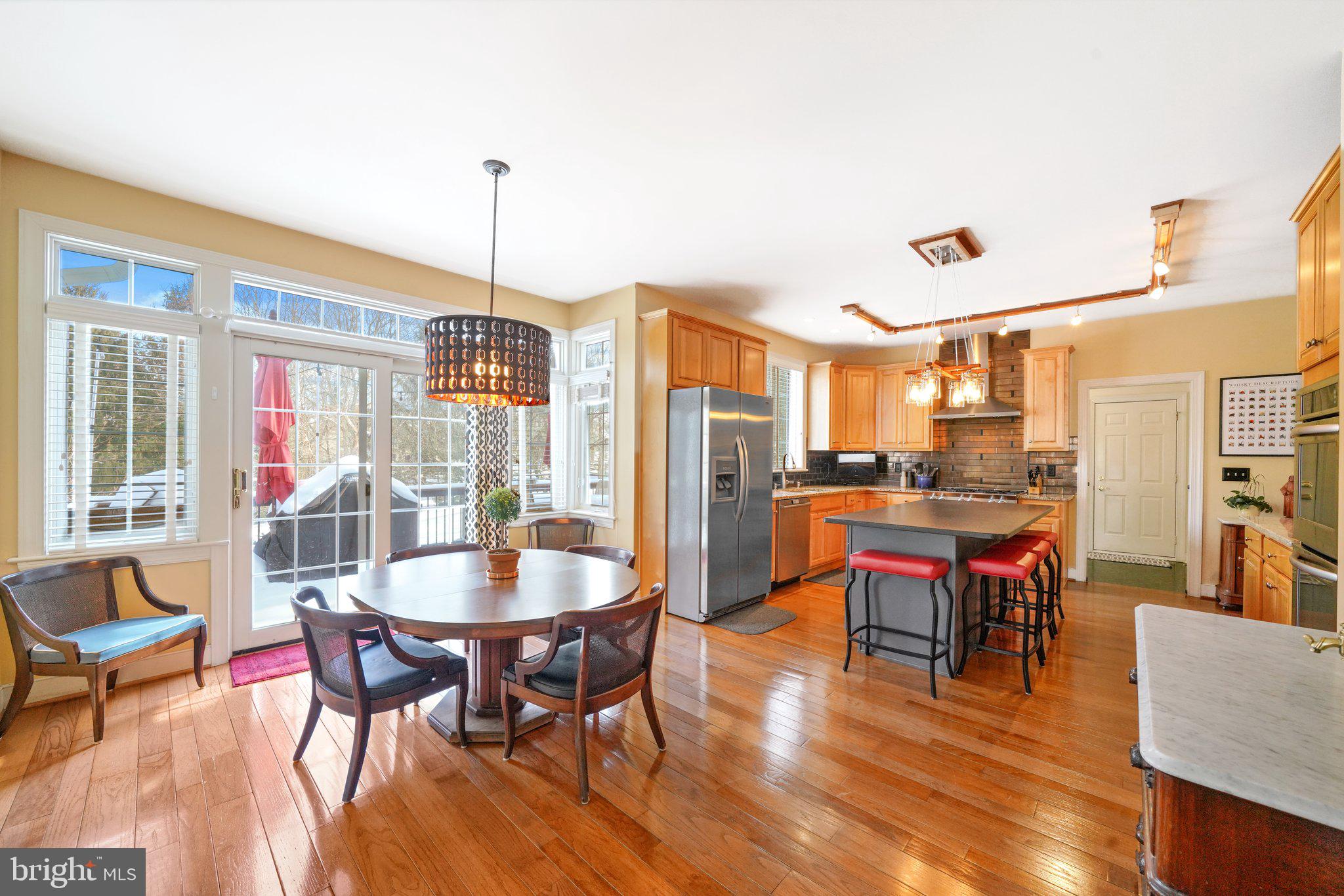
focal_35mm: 13
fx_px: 485
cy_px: 448
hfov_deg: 108.3
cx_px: 672
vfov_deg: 85.4
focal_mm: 13
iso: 1600
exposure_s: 1/30
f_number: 8
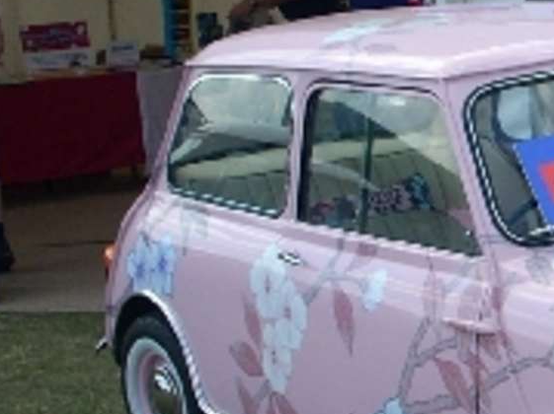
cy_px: 111
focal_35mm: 132
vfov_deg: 11.2
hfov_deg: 14.4
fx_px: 2111
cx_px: 698
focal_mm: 6.2
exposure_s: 1/169
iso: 64
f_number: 5.6
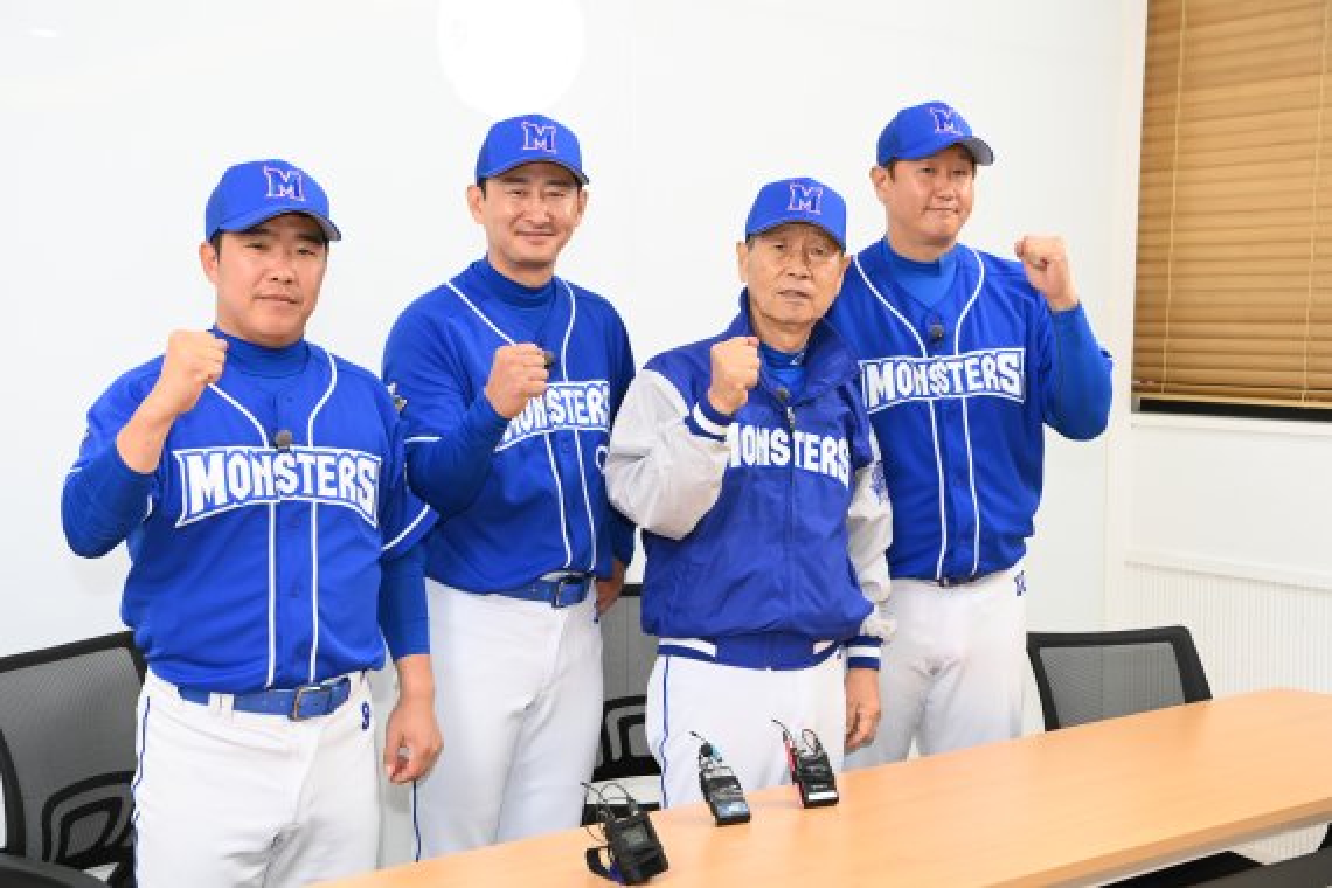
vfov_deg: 28.1
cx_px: 666
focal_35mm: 48
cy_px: 444
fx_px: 1776
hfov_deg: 41.1
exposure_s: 1/800
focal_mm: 48
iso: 3200
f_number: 5.6
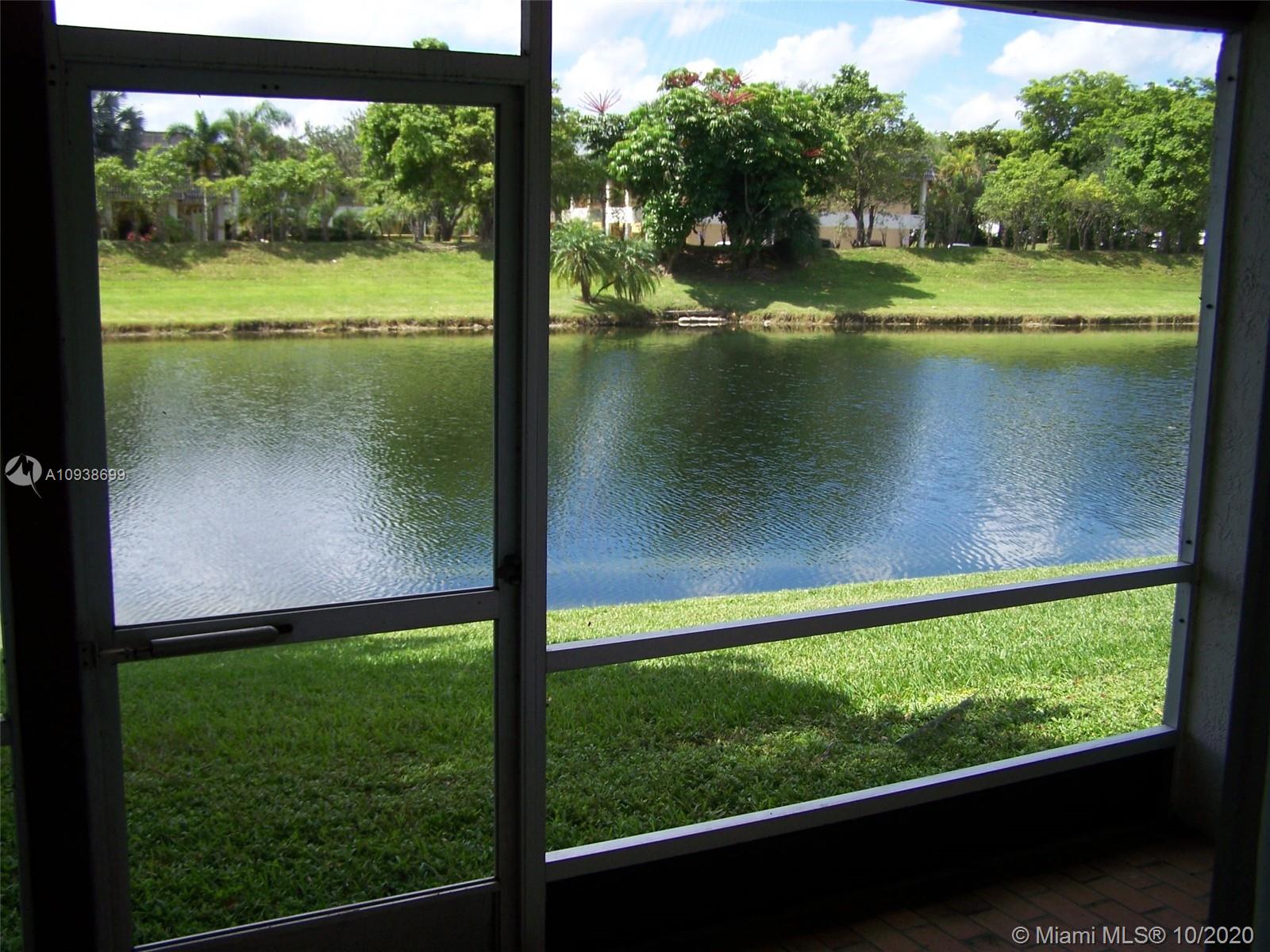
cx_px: 635
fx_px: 1394
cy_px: 476
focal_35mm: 38
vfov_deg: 37.7
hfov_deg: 49.0
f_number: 2.8
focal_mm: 6.3
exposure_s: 1/320
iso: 64
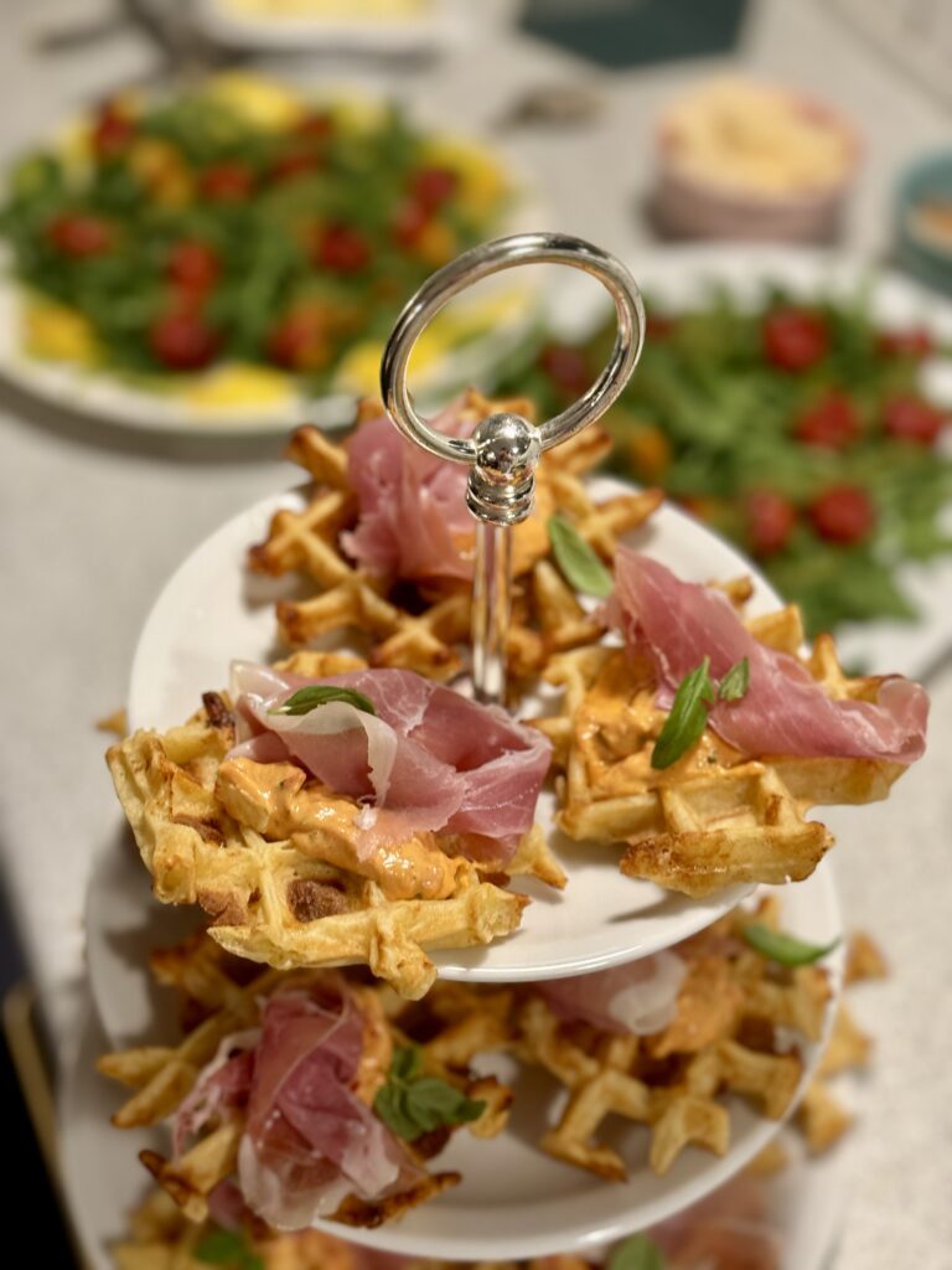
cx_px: 476
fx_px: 1760
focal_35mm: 48
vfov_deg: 39.7
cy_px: 635
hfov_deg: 30.3
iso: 200
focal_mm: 6.76
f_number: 1.78
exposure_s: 1/33
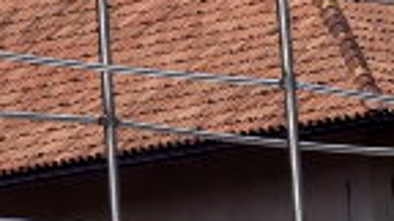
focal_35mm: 597
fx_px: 6237
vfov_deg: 2.0
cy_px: -188
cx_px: -569
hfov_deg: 3.6
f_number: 22
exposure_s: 1/500
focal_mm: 82
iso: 800
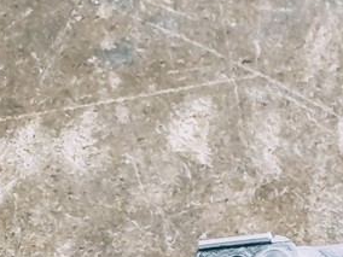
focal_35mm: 110
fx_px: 1090
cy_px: 350
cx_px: 663
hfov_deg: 14.9
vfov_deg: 12.9
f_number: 2.4
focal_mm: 4.3
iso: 320
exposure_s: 1/13
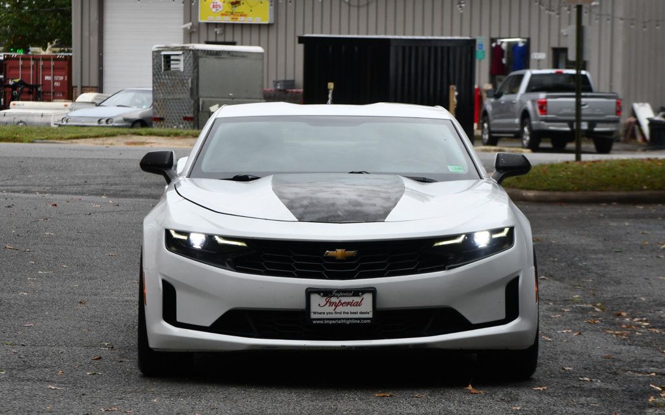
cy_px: 193
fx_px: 3117
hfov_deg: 12.2
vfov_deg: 7.6
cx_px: 332
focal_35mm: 172
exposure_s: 1/250
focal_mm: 112
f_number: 8
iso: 200
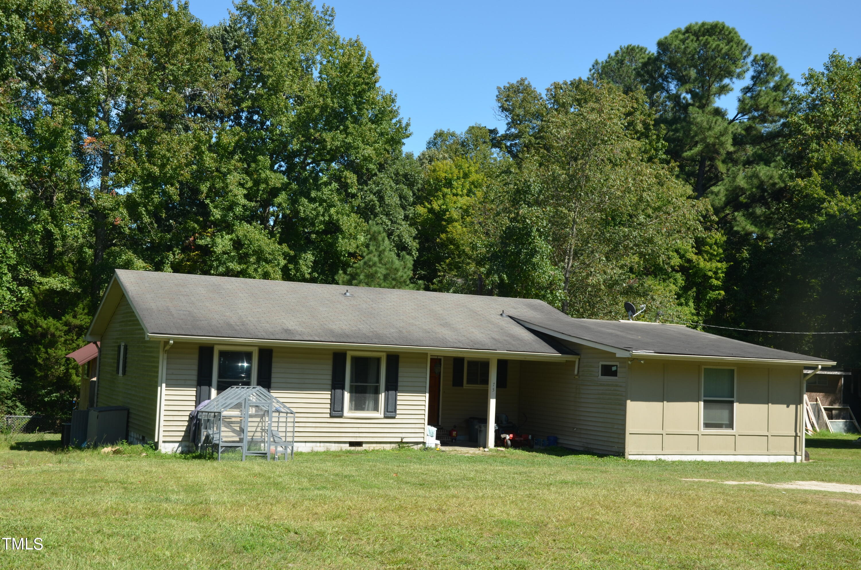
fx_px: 1074
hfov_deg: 43.7
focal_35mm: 45
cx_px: 430
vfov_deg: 29.7
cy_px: 285
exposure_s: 1/200
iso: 100
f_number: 9
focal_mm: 30
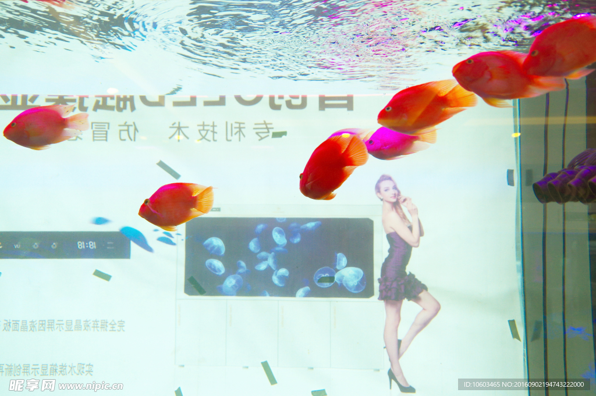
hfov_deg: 67.4
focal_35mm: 27
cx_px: 298
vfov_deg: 47.9
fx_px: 447
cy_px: 198
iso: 400
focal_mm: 18
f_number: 5
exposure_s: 1/125
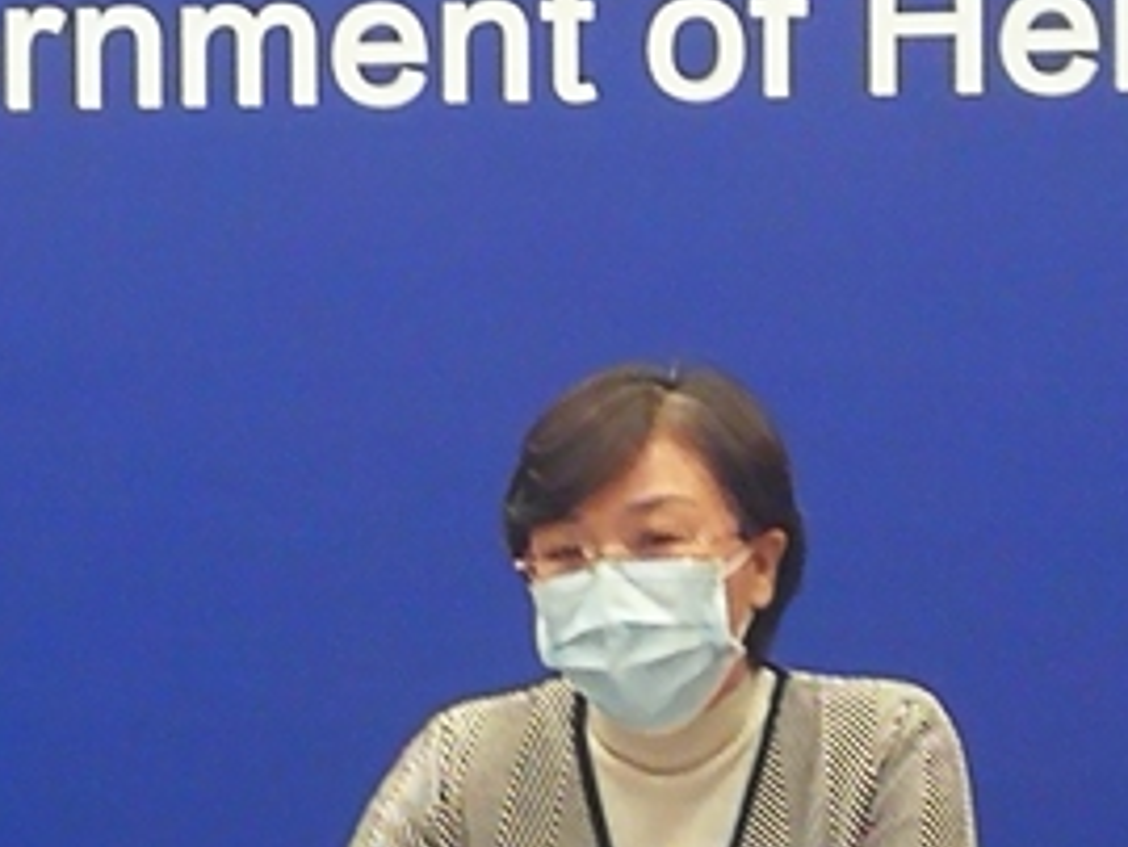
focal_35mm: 278
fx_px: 9063
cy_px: 679
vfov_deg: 5.3
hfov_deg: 7.1
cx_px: 503
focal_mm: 3.95
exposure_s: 1/40
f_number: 2.2
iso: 200
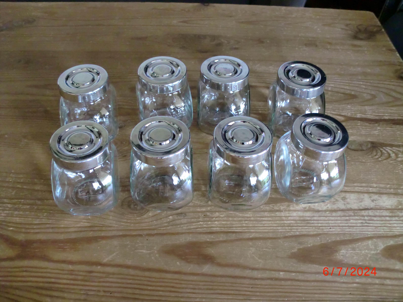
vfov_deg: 40.7
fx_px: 407
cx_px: 202
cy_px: 151
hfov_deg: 52.6
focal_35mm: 35
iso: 640
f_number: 3.1
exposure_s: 1/60
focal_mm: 6.3
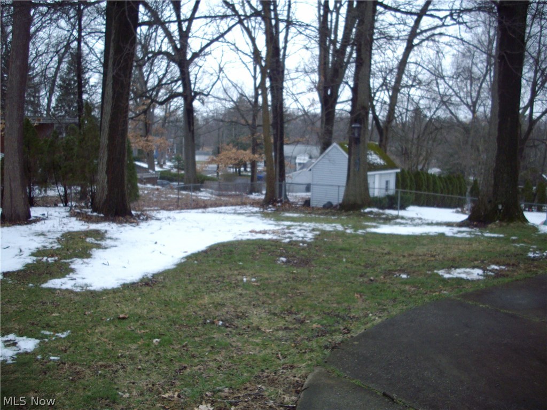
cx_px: 274
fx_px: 585
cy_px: 205
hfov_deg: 50.1
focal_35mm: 37
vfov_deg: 38.7
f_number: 2.8
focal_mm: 6.2
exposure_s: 1/250
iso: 160
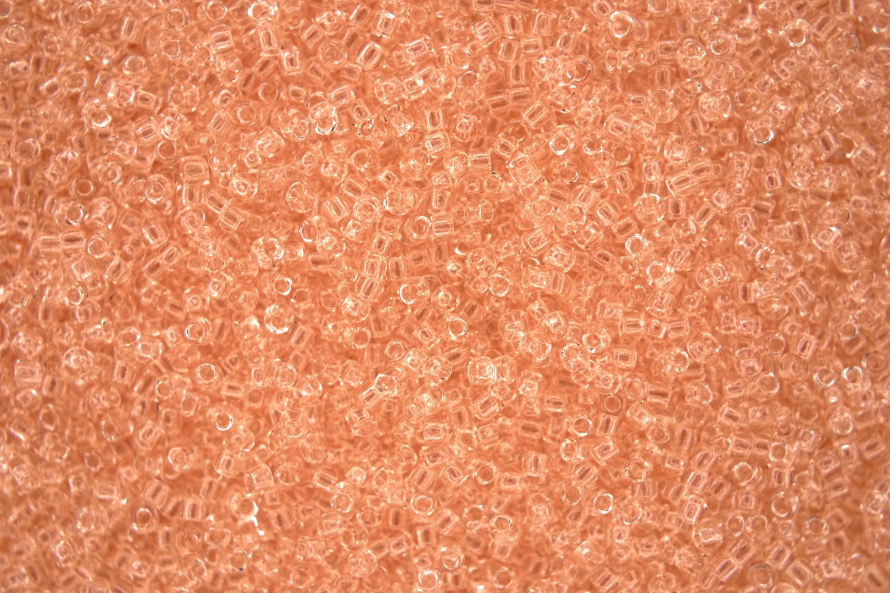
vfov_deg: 22.6
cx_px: 445
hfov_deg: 33.4
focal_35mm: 60
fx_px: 1483
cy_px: 296
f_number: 5.3
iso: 100
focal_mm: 40
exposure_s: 1/80
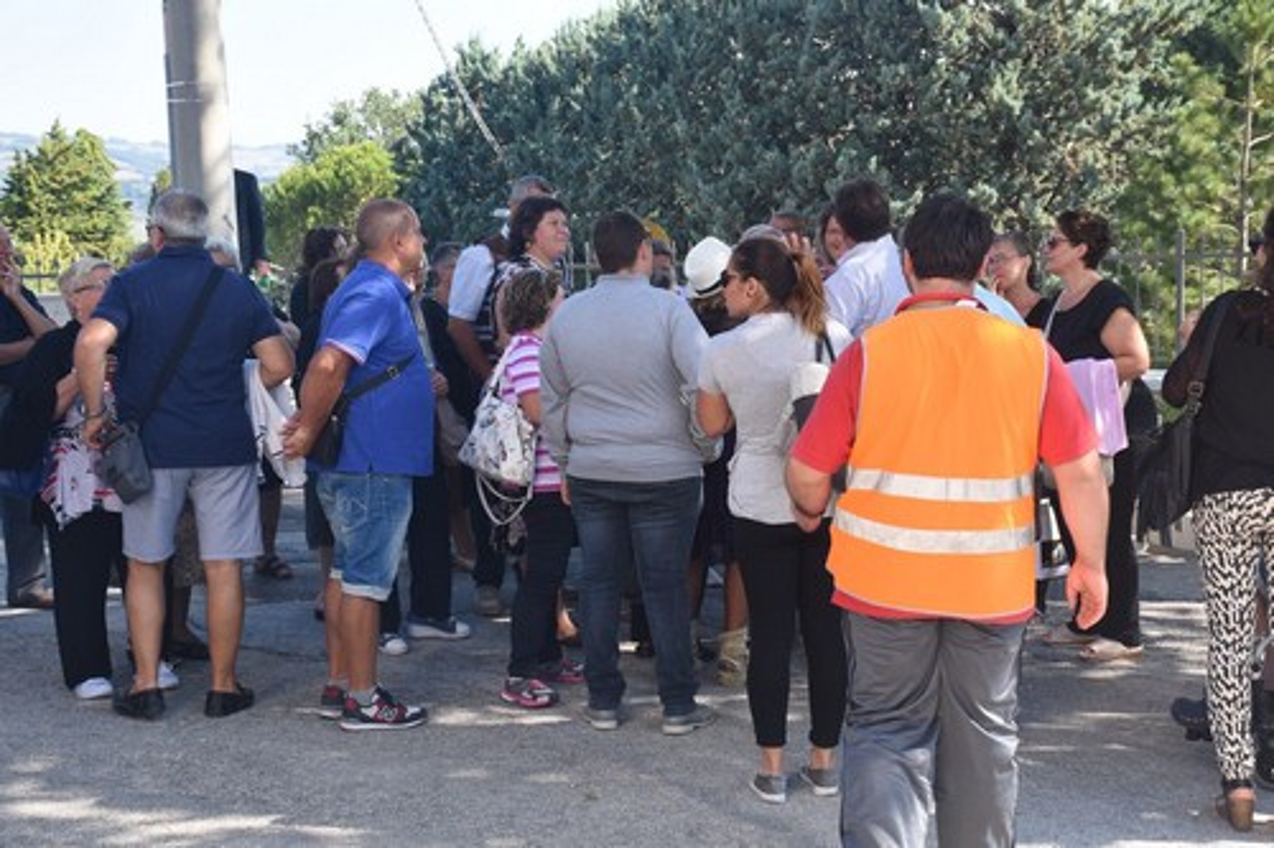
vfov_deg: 22.6
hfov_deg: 33.4
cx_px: 637
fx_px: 2123
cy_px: 424
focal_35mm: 60
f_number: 8
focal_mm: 40
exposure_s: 1/250
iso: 320
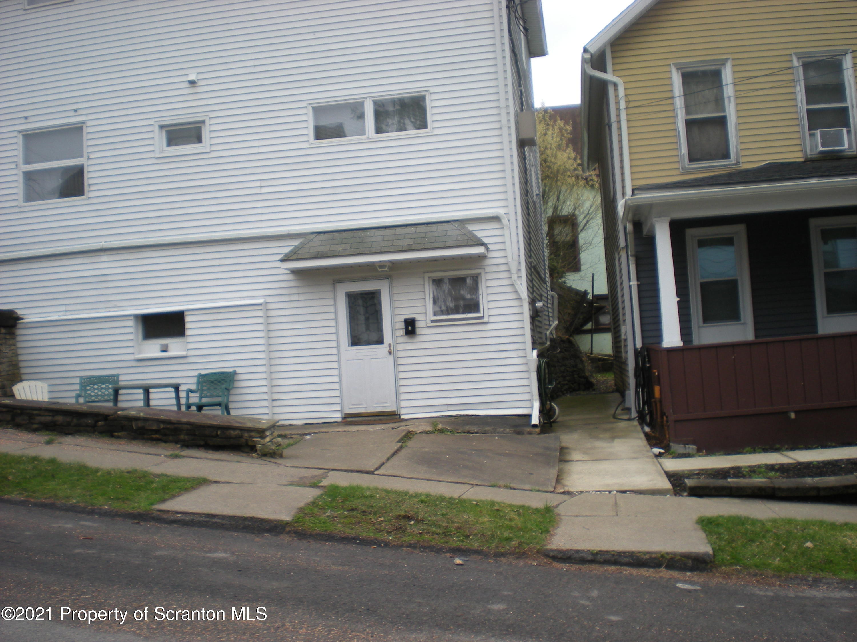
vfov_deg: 37.7
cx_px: 428
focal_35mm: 38
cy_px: 321
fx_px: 941
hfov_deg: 49.0
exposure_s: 1/122
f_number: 3.1
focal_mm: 6.3
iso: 64
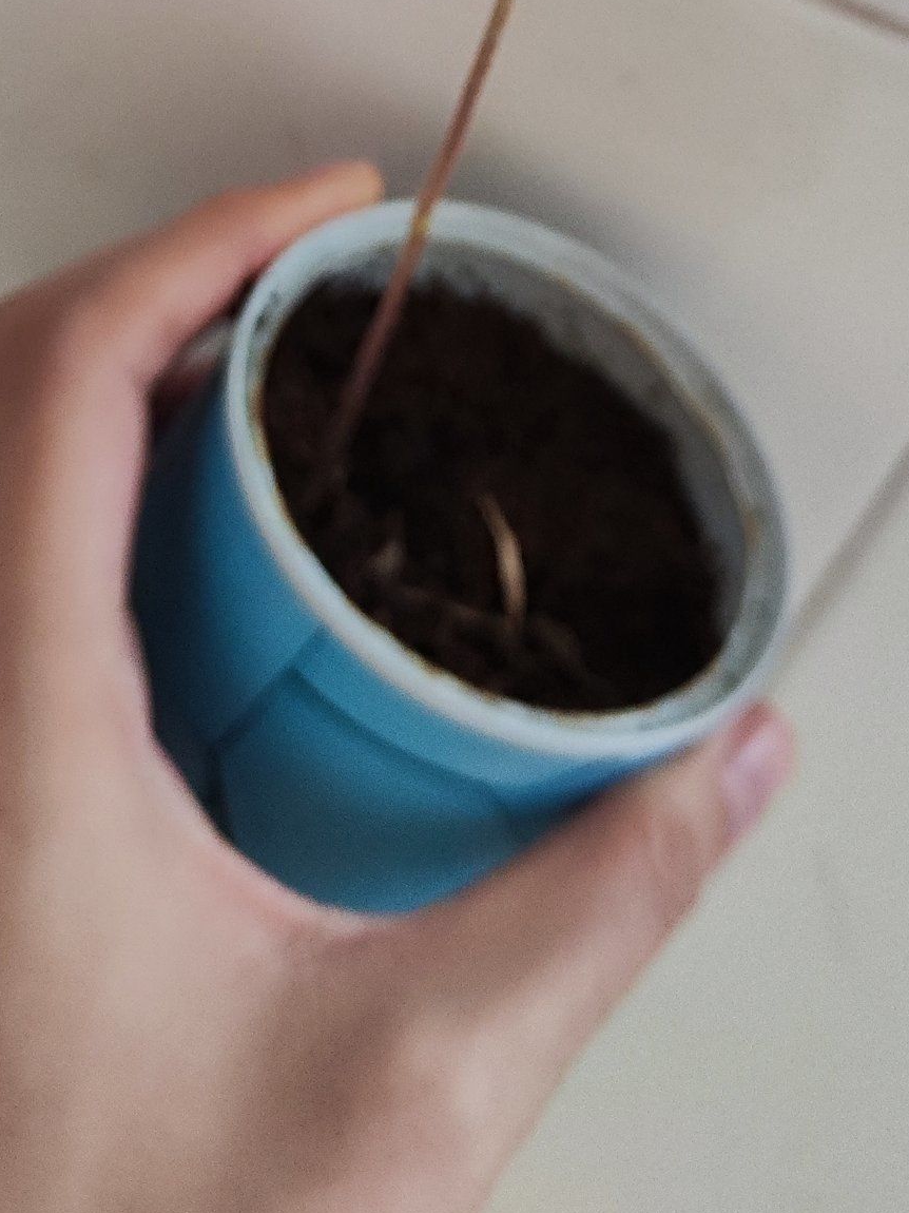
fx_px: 1996
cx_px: 503
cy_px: -177
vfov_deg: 29.8
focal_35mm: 57
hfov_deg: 25.6
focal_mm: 5.59
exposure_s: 1/270
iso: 1600
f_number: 1.88
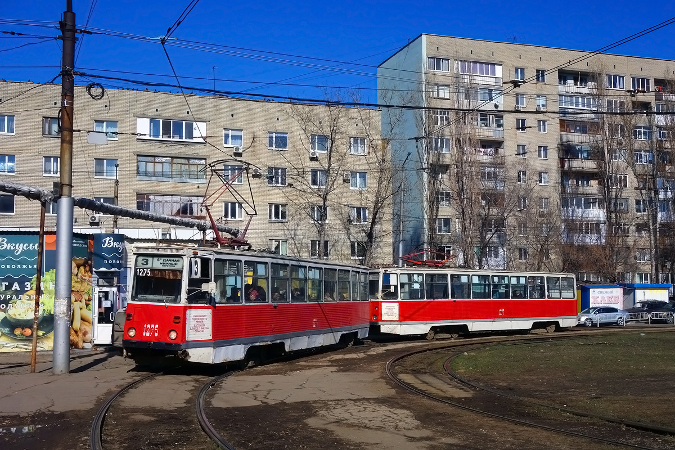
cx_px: 338
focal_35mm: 40
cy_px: 225
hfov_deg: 48.5
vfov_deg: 33.4
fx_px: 750
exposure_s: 1/500
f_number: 9
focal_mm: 14.75
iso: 125
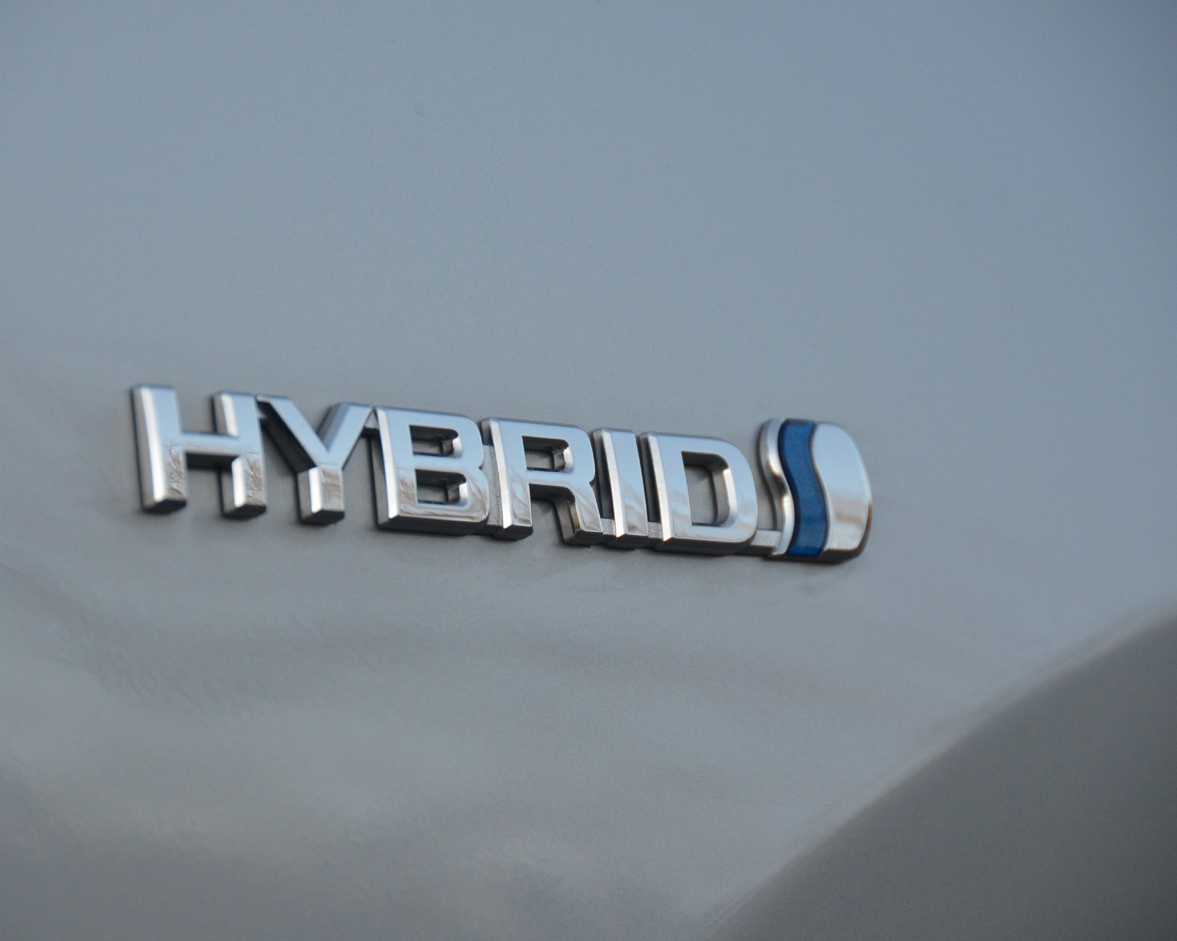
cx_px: 513
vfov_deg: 4.6
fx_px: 11844
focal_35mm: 340
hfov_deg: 5.7
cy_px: 470
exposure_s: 1/500
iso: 1100
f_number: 5.6
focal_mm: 200
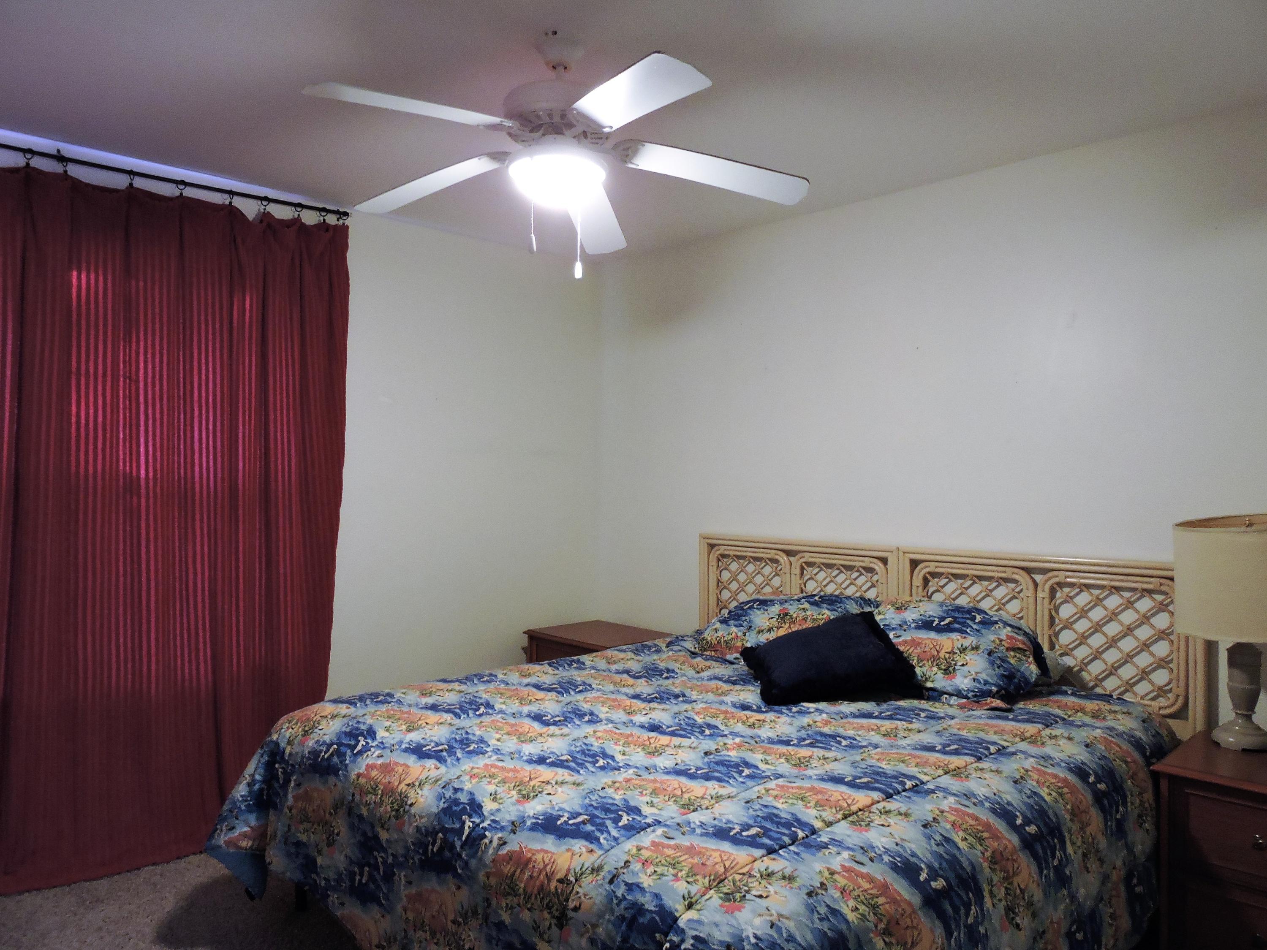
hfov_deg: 71.6
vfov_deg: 56.8
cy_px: 475
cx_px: 634
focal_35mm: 24
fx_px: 878
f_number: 3.3
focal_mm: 4.3
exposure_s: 1/10
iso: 400
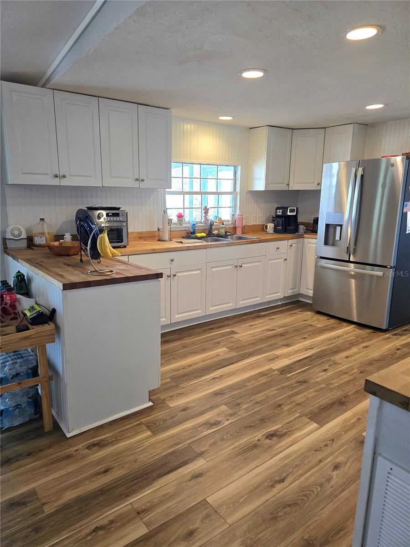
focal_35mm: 23
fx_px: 363
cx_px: 205
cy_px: 274
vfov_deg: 73.9
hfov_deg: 58.9
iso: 400
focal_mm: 6.3
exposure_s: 1/120
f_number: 1.7
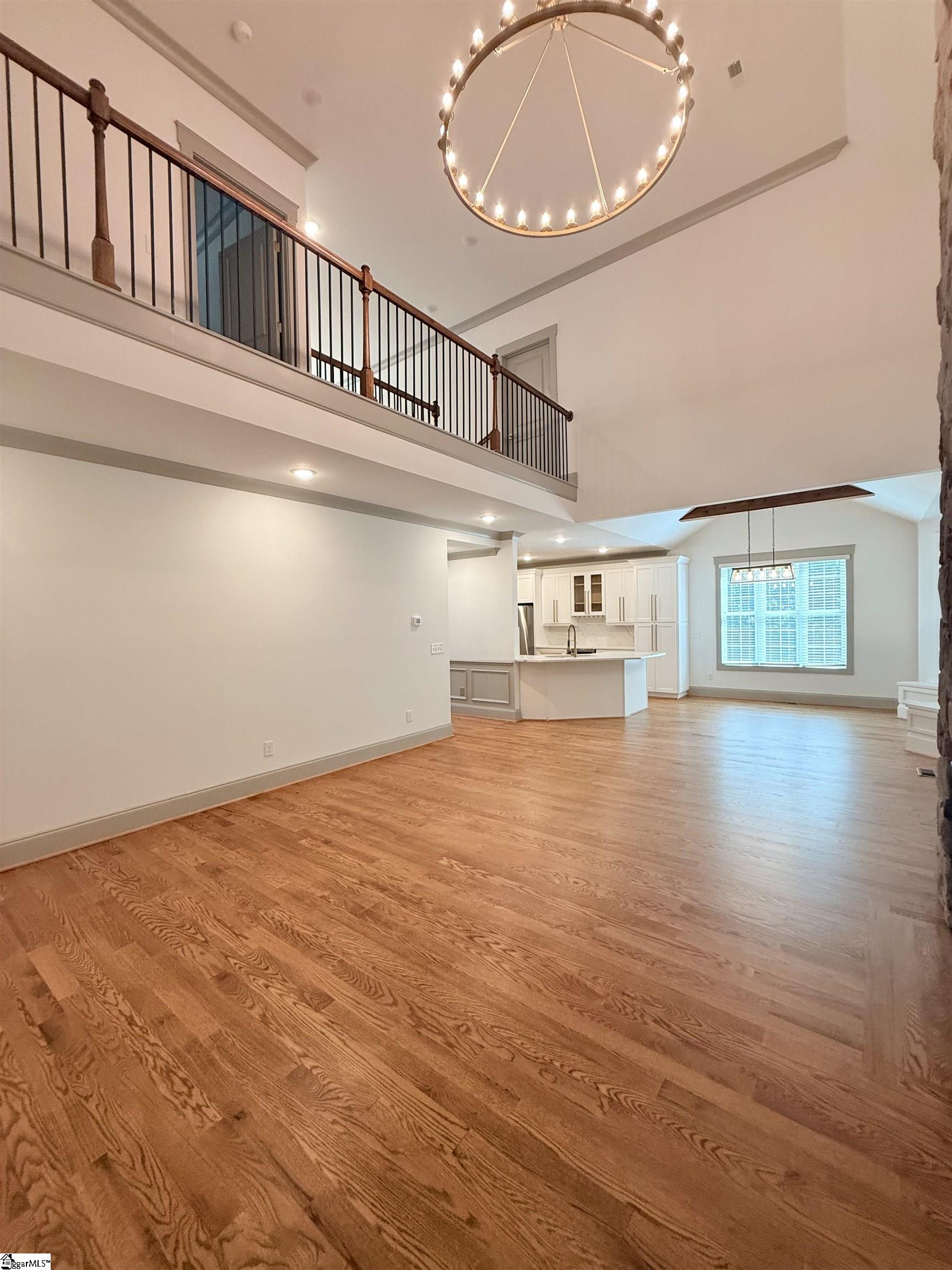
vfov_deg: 102.1
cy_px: 635
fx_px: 513
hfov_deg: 85.7
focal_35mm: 14
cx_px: 476
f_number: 2.2
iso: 200
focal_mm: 2.22
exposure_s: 1/120
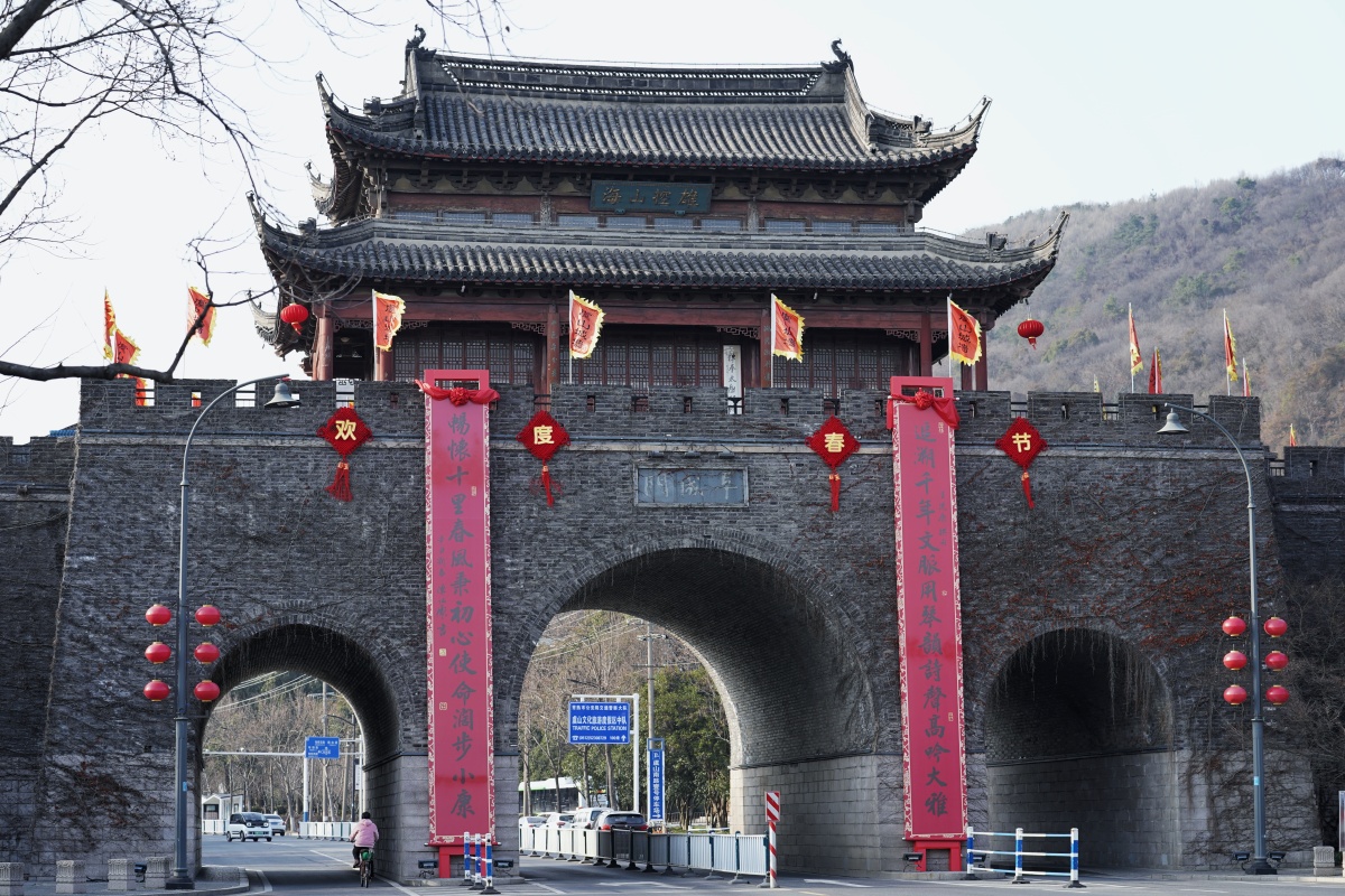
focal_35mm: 70
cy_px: 448
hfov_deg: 28.8
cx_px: 672
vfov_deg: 19.5
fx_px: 2615
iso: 100
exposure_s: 1/200
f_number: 4
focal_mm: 70
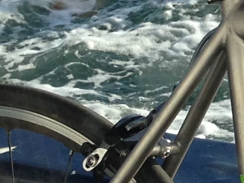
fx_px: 1712
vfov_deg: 6.1
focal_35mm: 243
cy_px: 9
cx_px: 511
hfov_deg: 7.8
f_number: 2.4
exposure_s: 1/1063
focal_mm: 4.12
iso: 50
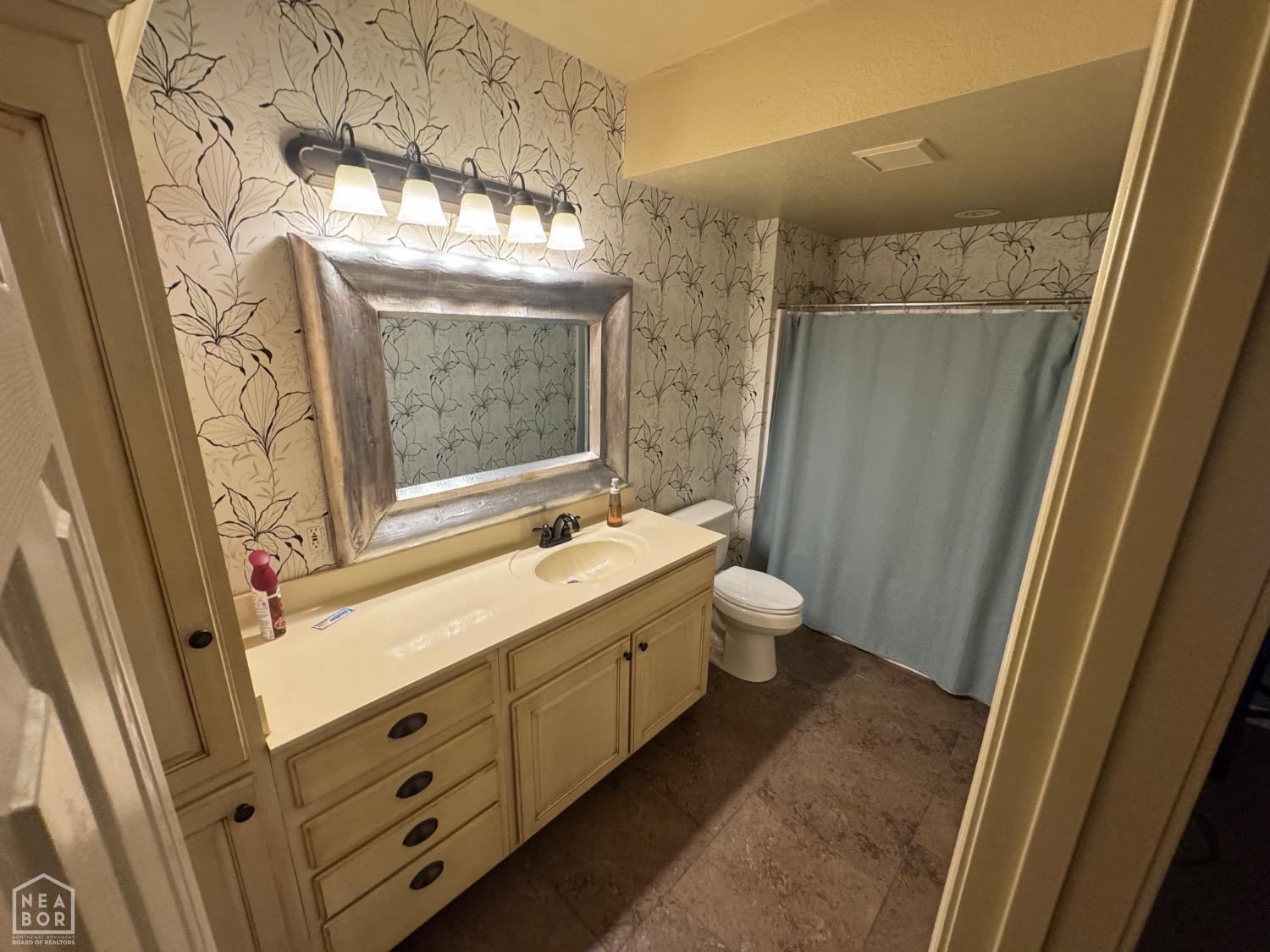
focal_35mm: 14
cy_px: 476
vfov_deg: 85.7
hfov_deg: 102.1
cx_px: 635
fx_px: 514
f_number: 2.2
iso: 250
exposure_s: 1/120
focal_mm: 2.22
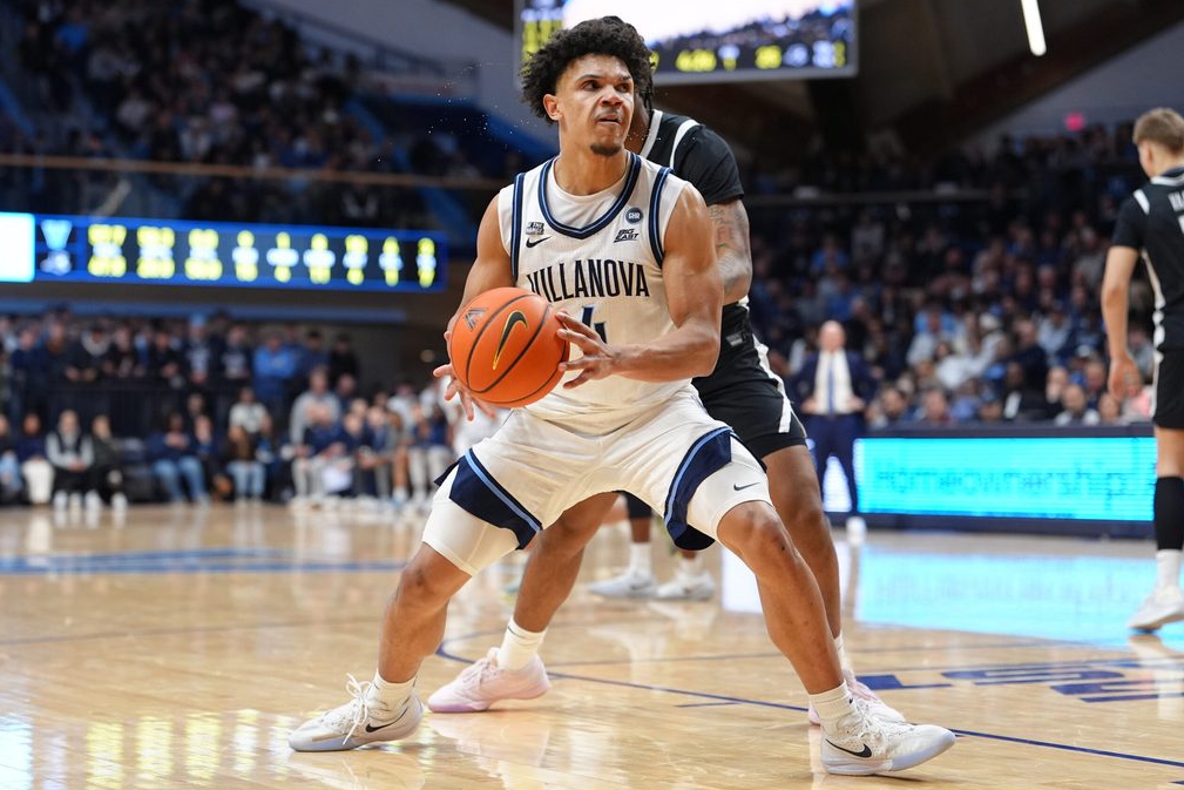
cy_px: 395
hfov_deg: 29.2
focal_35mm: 69
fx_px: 2270
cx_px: 594
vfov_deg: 19.7
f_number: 2.2
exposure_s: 1/2000
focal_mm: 68
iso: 2500
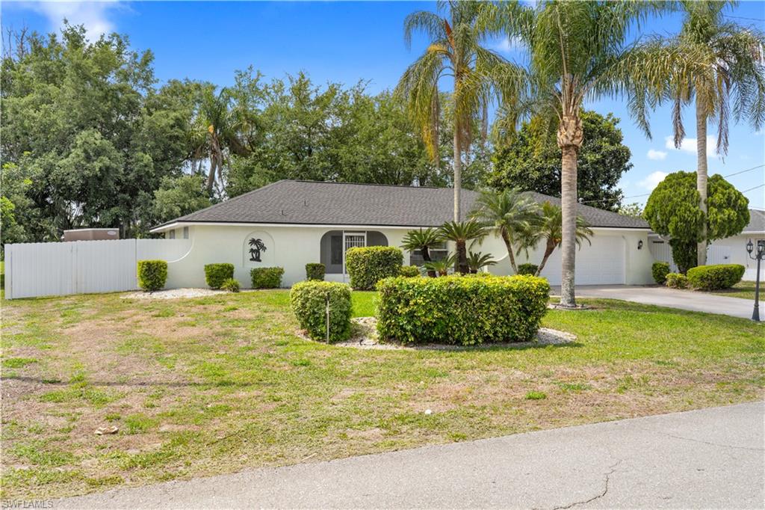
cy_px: 255
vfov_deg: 44.9
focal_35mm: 29
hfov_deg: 63.7
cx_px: 382
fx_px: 616
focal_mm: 29
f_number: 8
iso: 50
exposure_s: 1/60
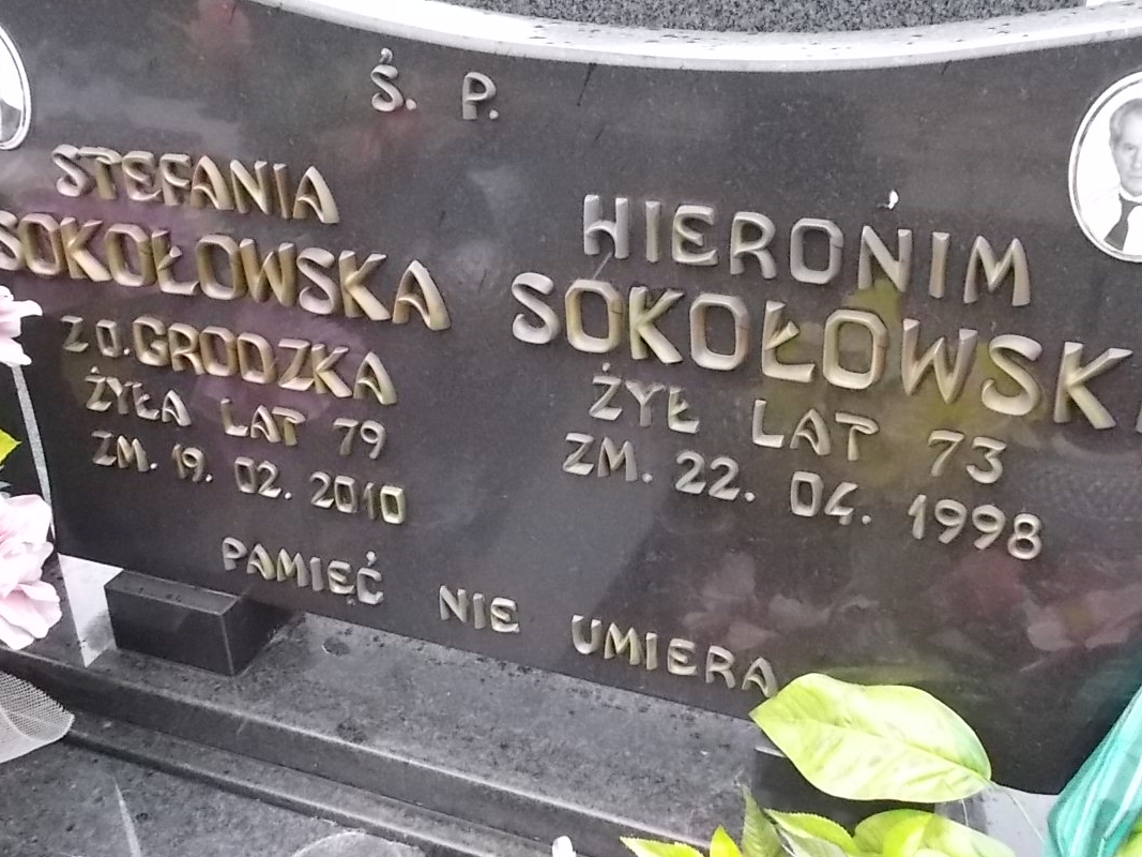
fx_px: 1286
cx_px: 584
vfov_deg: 36.8
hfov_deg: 47.9
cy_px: 384
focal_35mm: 39
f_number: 3.2
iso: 400
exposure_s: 1/400
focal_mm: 4.6
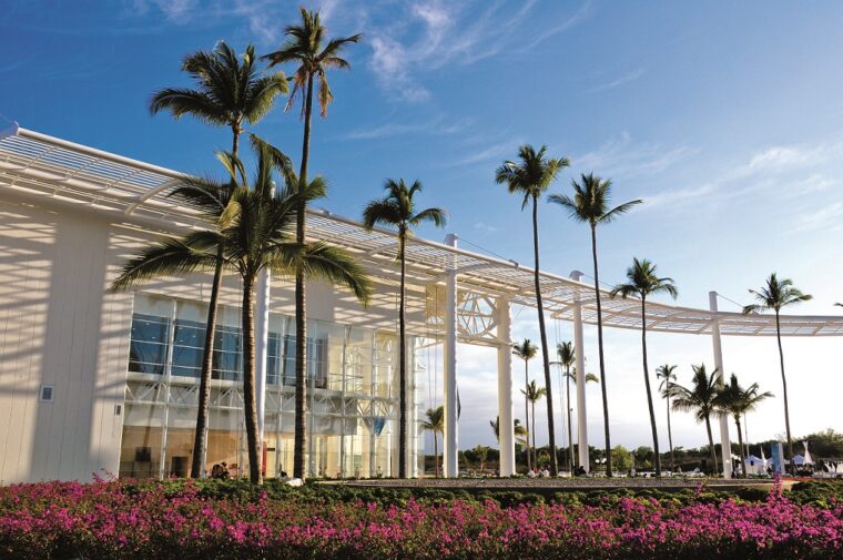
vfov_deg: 39.9
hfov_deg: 57.3
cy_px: 280
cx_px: 422
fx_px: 772
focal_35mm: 33
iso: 160
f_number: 10
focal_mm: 22
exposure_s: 1/400
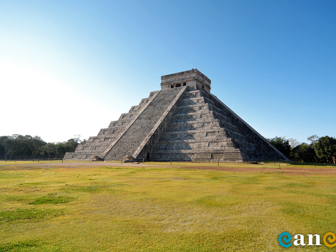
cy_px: 125
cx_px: 184
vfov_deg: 58.9
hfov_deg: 73.8
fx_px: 223
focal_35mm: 23
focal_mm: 14
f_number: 4.5
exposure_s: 1/200
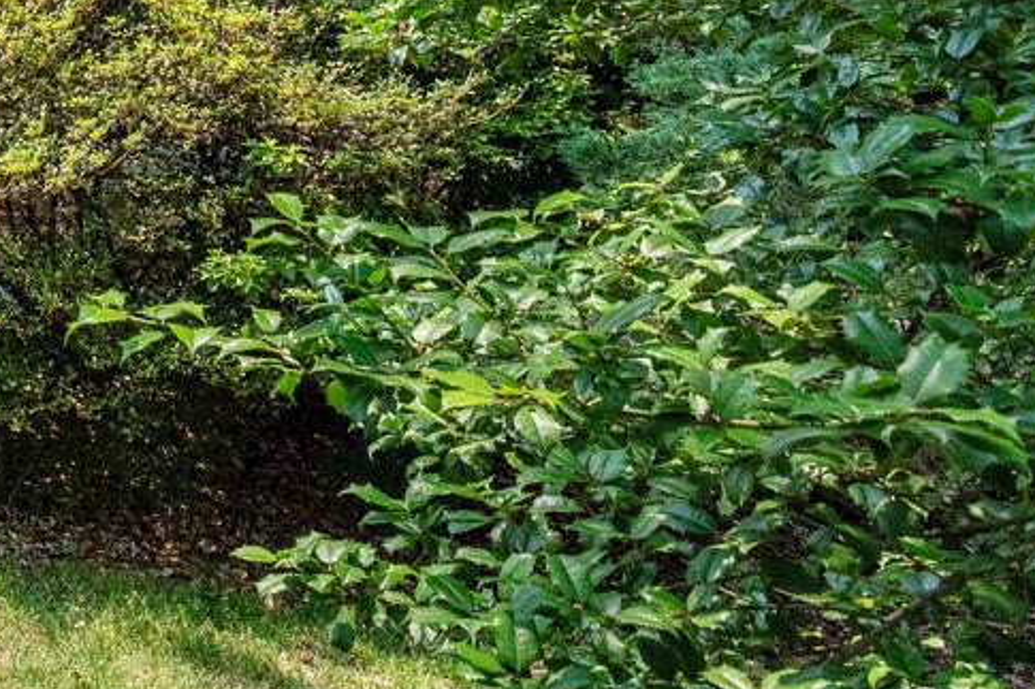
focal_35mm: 57
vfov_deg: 22.8
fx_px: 1638
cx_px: -779
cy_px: -4
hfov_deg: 22.5
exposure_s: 1/125
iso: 500
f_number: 8
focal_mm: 16
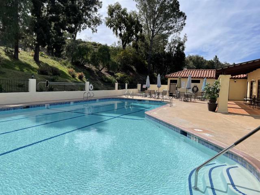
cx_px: 130
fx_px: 195
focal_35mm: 26
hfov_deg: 67.3
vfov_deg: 53.1
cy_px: 98
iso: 32
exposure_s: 1/5556
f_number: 1.6
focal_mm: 4.2
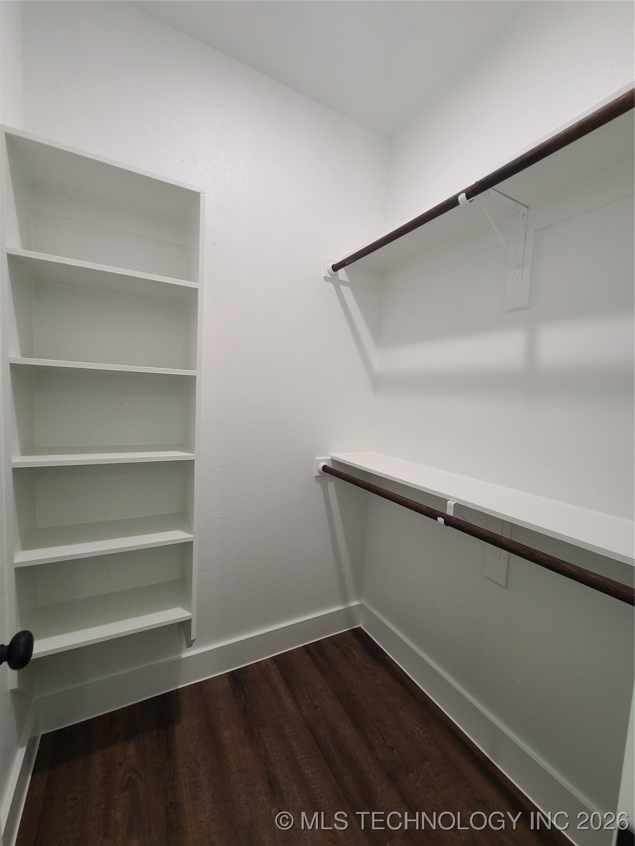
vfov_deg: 106.2
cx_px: 318
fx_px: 318
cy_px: 423
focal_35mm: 13
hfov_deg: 89.9
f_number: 2.2
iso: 160
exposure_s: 1/60
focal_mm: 2.2
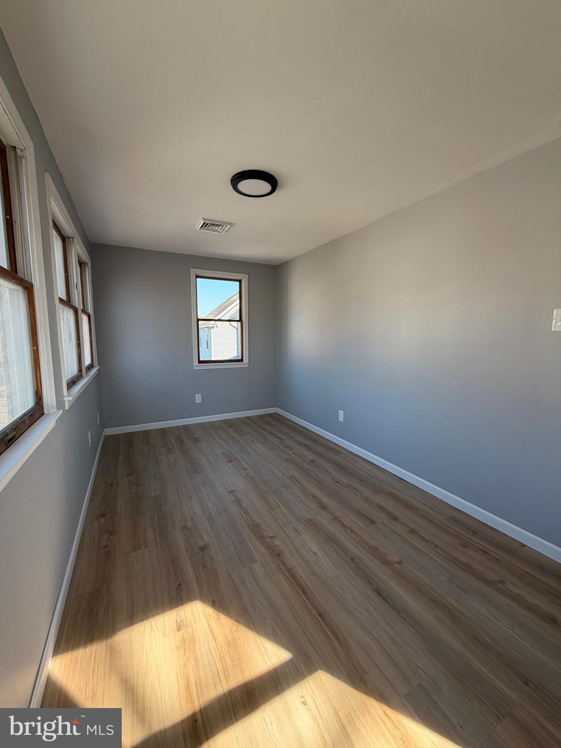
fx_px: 303
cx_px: 280
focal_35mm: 14
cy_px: 374
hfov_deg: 85.7
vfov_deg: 102.1
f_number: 2.2
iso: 64
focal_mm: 2.22
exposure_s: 1/121
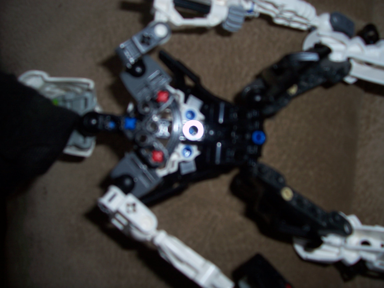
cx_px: 192
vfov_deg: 41.8
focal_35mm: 34
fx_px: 377
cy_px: 144
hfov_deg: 54.0
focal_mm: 5.6
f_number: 2.7
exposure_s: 1/60
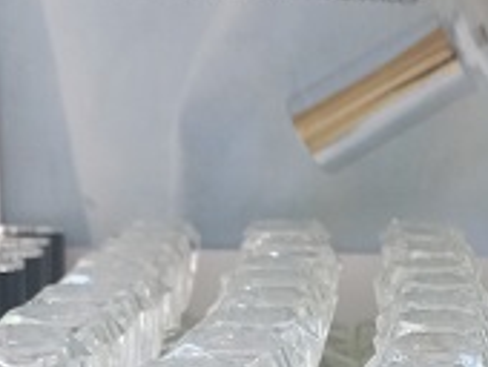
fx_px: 1440
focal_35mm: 102
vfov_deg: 14.3
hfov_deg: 18.8
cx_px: 462
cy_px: 363
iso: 198
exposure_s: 1/50
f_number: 1.8
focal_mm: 4.6
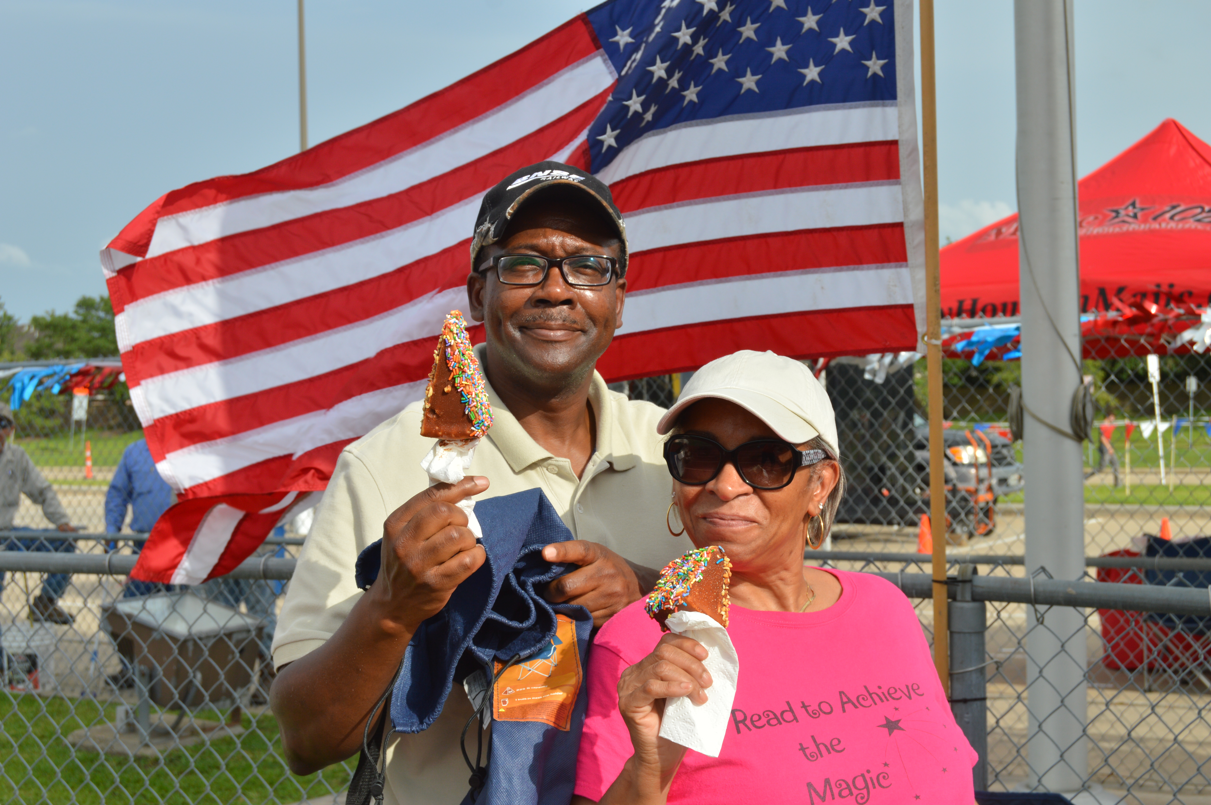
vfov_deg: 23.7
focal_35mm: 57
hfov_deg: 35.1
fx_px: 1916
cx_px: 606
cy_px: 402
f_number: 9
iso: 100
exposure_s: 1/320
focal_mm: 38
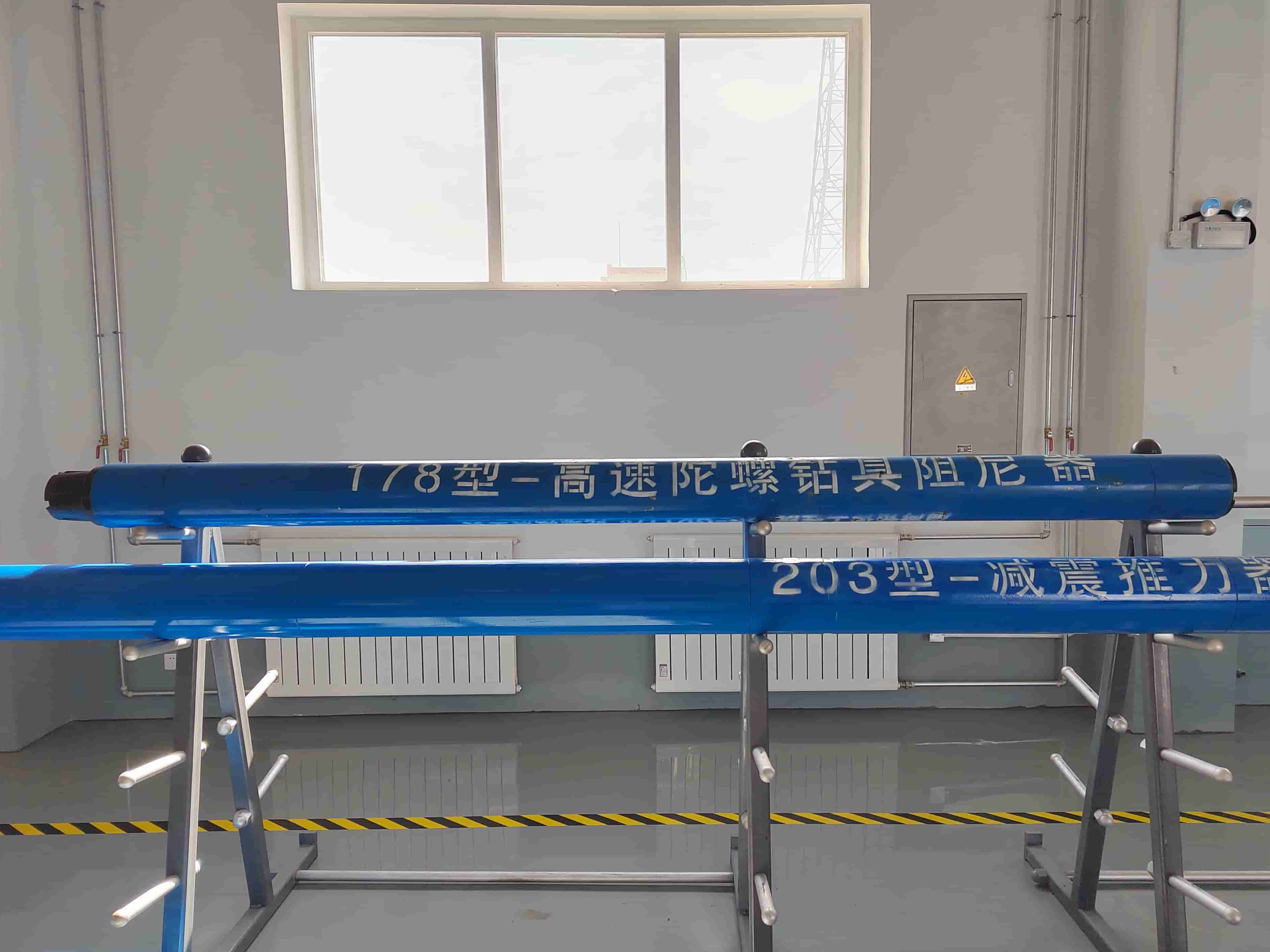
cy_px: 472
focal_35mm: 24
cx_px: 659
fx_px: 881
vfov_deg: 56.8
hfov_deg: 71.6
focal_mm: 5.52
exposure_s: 1/132
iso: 100
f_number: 1.9
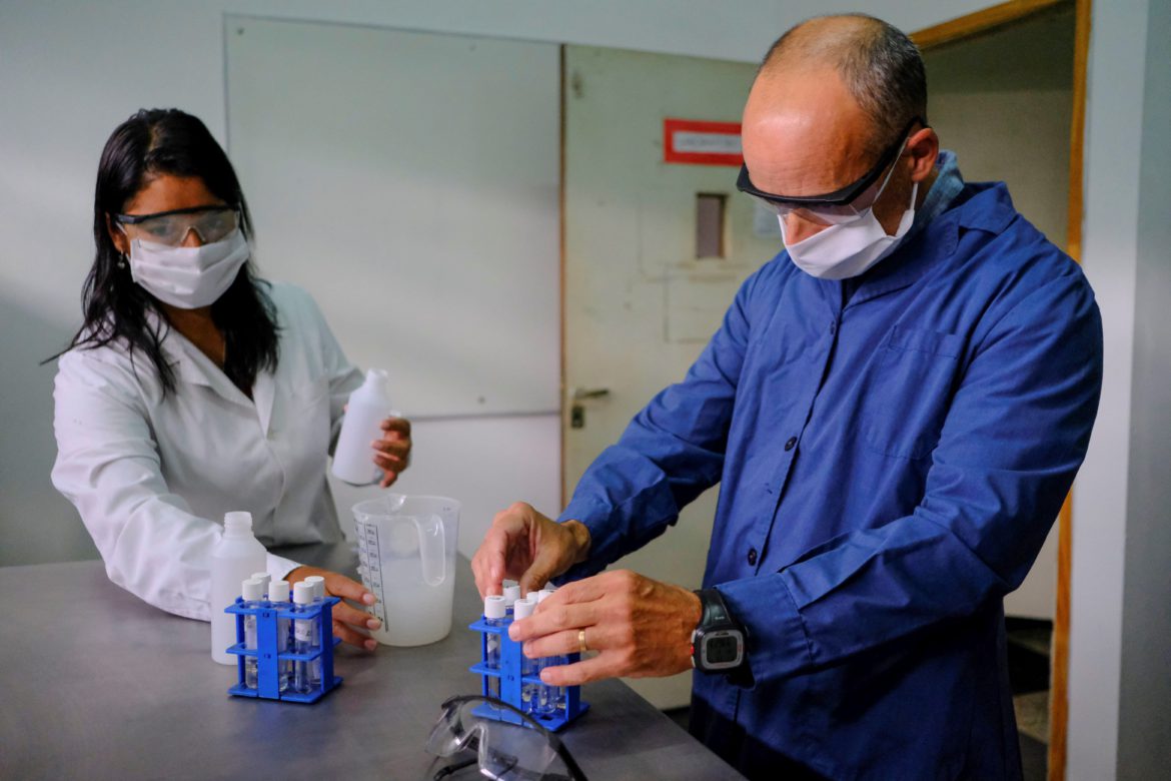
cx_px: 586
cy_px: 390
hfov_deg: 54.4
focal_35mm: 35
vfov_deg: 37.9
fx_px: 1138
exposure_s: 1/750
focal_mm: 23
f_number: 2.2
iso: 5000
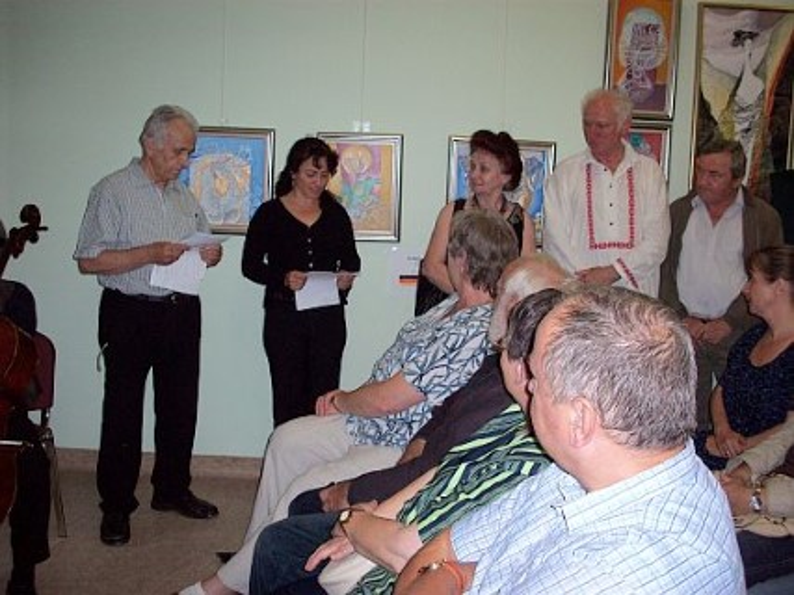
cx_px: 397
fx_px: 848
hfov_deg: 50.2
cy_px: 298
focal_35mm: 37
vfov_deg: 38.6
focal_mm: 6.2
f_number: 2.8
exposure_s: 1/64
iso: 80
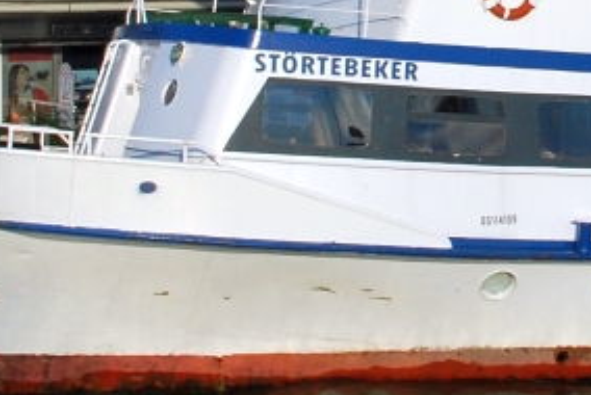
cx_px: 718
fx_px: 1956
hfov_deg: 16.4
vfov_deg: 11.3
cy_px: -74
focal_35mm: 119
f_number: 10
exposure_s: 1/250
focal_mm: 22
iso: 200
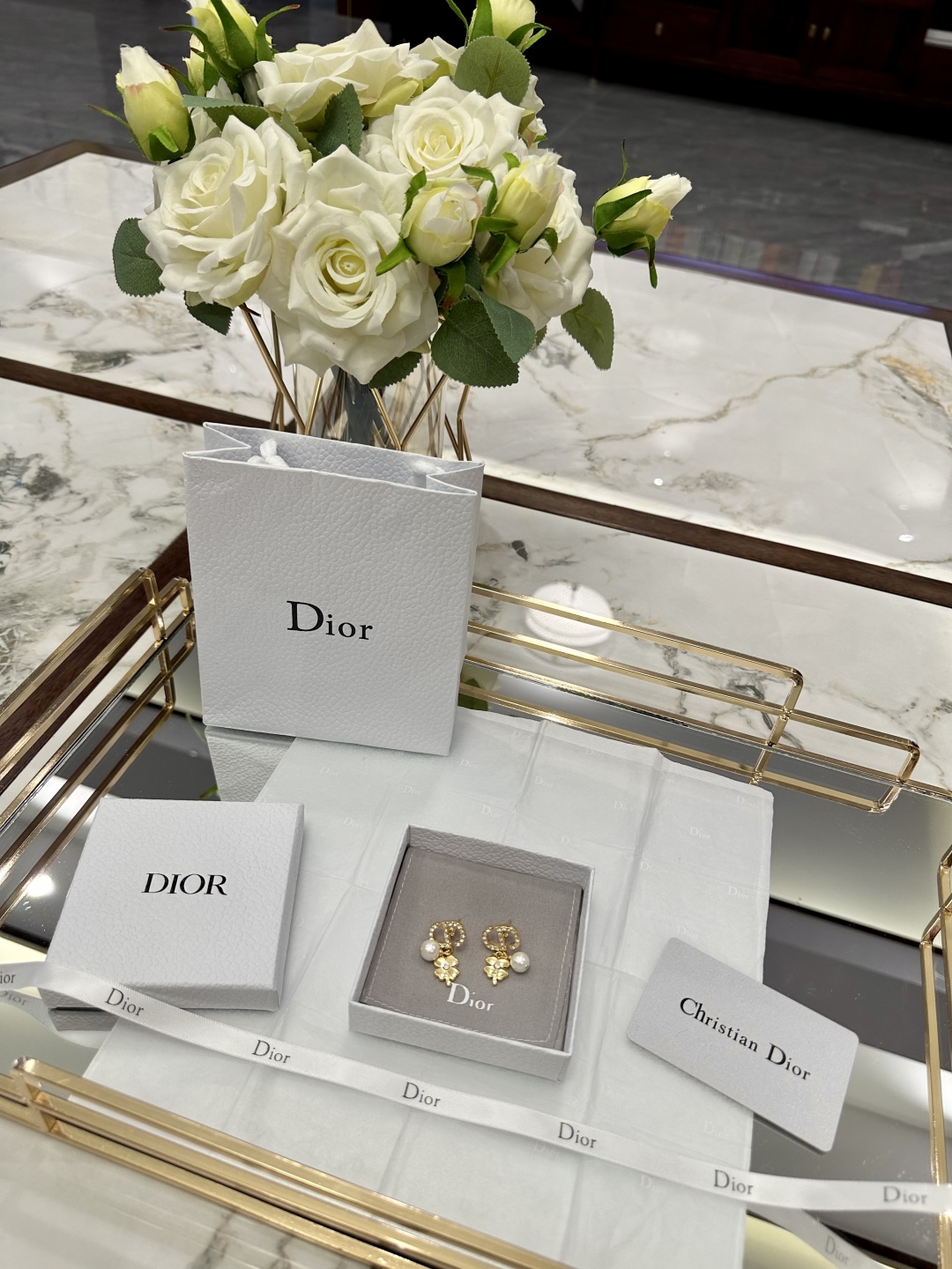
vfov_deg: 71.6
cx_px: 476
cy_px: 634
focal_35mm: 24
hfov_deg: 56.8
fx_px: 880
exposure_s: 1/100
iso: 80
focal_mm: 6.86
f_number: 1.78
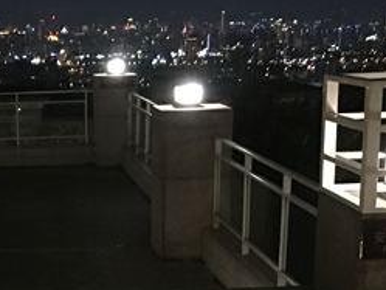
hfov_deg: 20.6
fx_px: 1038
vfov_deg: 15.4
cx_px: 34
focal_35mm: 93
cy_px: 327
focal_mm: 4.15
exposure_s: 1/4
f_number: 2.2
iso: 200
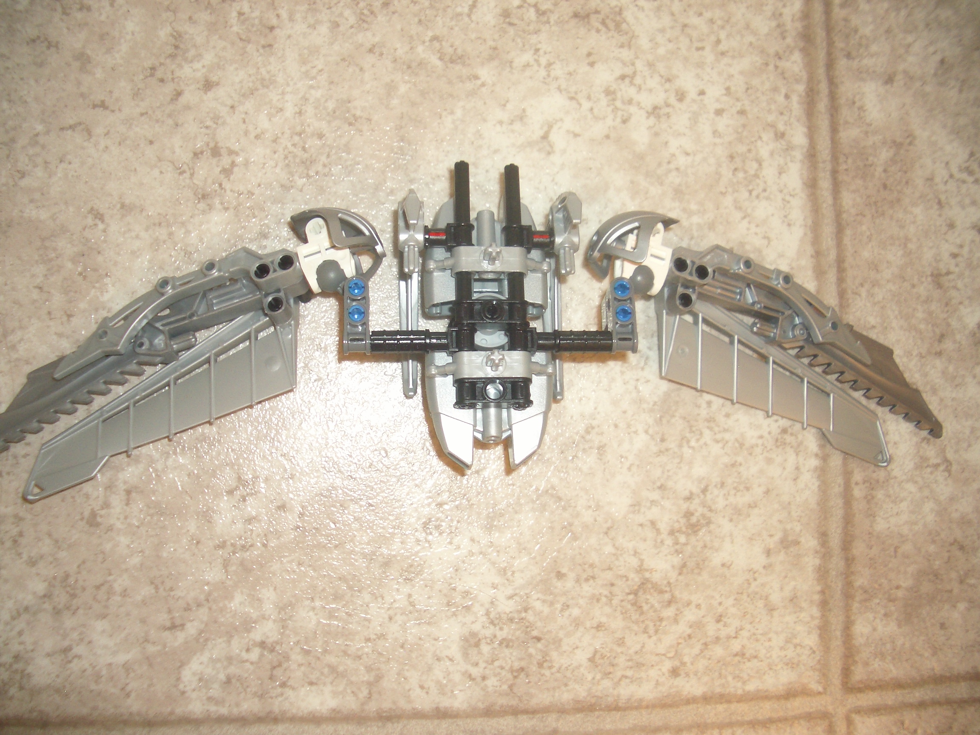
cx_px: 490
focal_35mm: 35
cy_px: 368
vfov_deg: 40.7
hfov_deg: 52.6
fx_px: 991
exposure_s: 1/60
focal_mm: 5.8
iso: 100
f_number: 2.6
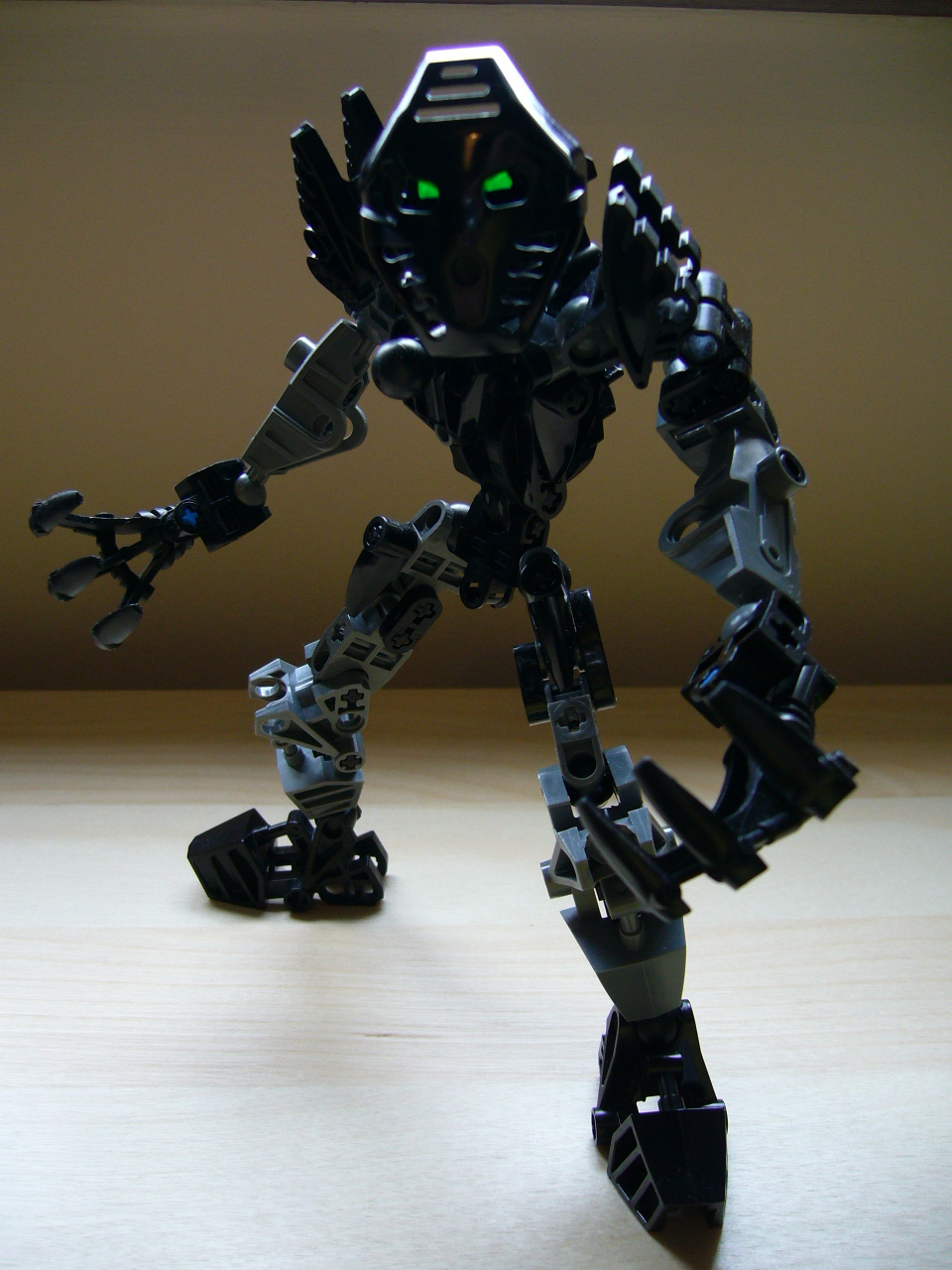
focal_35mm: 35
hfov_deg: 40.7
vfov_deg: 52.6
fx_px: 1283
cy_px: 635
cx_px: 476
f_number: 2.8
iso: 100
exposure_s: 1/80
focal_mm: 5.8
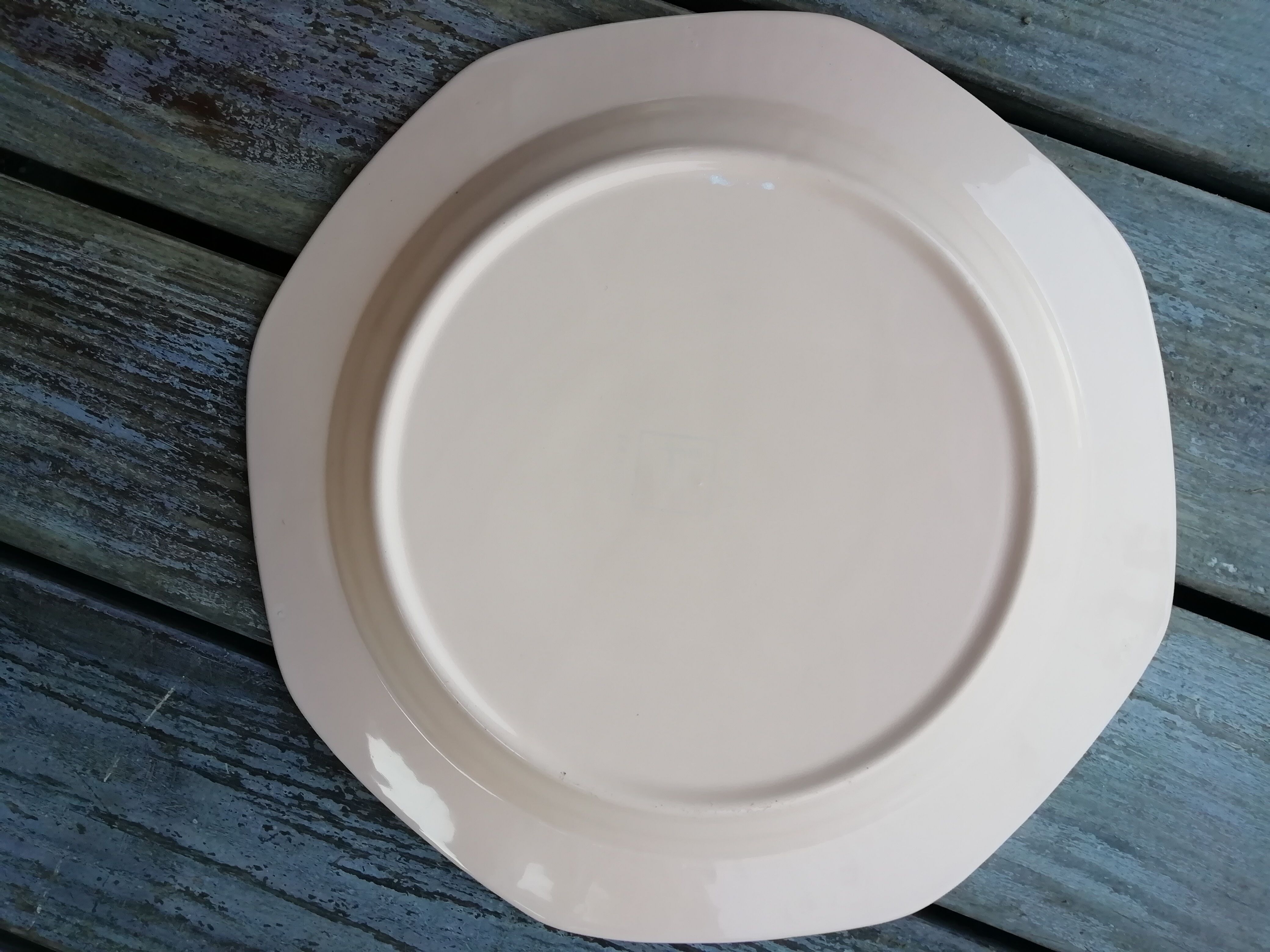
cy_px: 476
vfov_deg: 53.1
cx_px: 635
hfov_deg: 67.3
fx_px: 954
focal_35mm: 26
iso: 64
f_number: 2.2
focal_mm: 3.21
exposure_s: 1/100
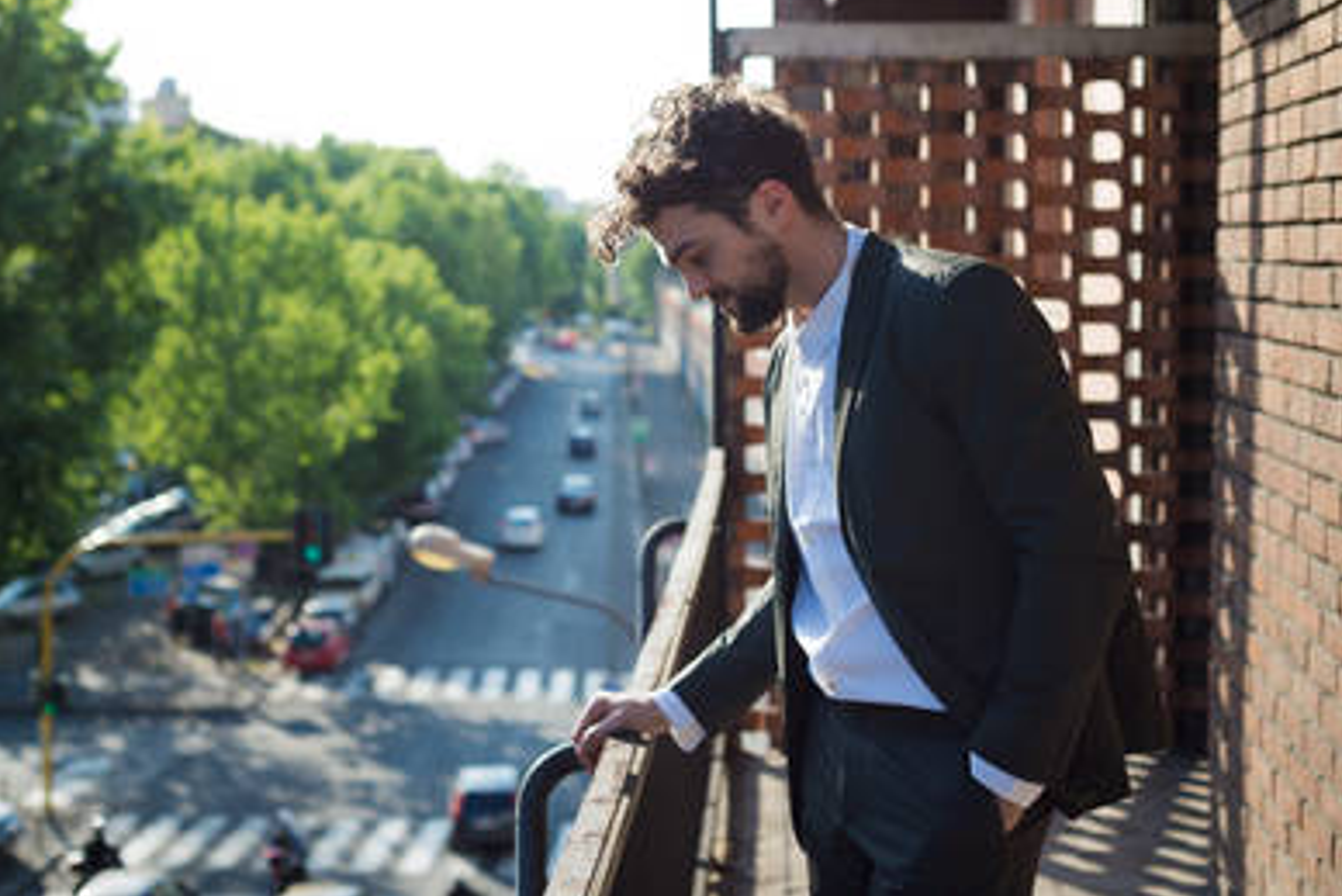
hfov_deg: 34.5
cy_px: 381
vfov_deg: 23.4
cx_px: 657
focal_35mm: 58
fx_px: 2163
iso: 160
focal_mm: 50
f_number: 2.8
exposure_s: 1/1000
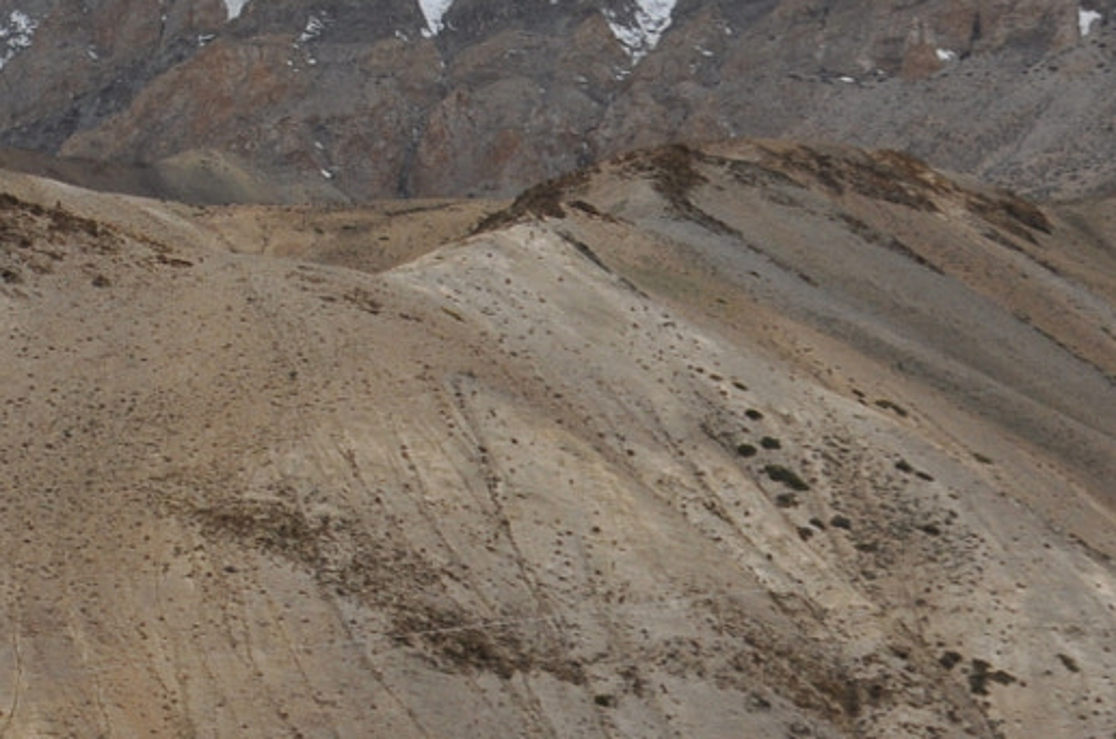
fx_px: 4425
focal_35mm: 143
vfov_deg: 9.1
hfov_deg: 13.9
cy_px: -575
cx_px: -301
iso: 200
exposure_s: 1/200
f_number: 14
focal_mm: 24
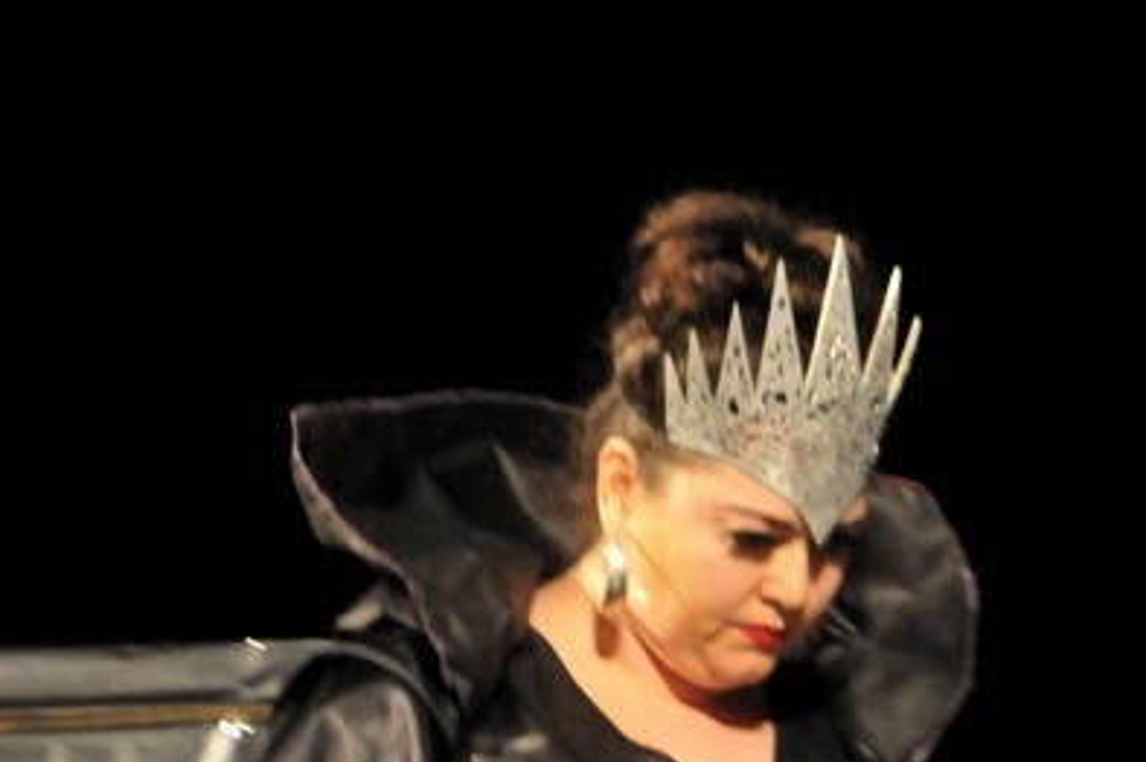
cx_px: 867
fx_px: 12699
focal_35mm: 399
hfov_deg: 5.2
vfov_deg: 3.4
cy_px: 881
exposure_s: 1/25
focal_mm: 105
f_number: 5.6
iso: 3200
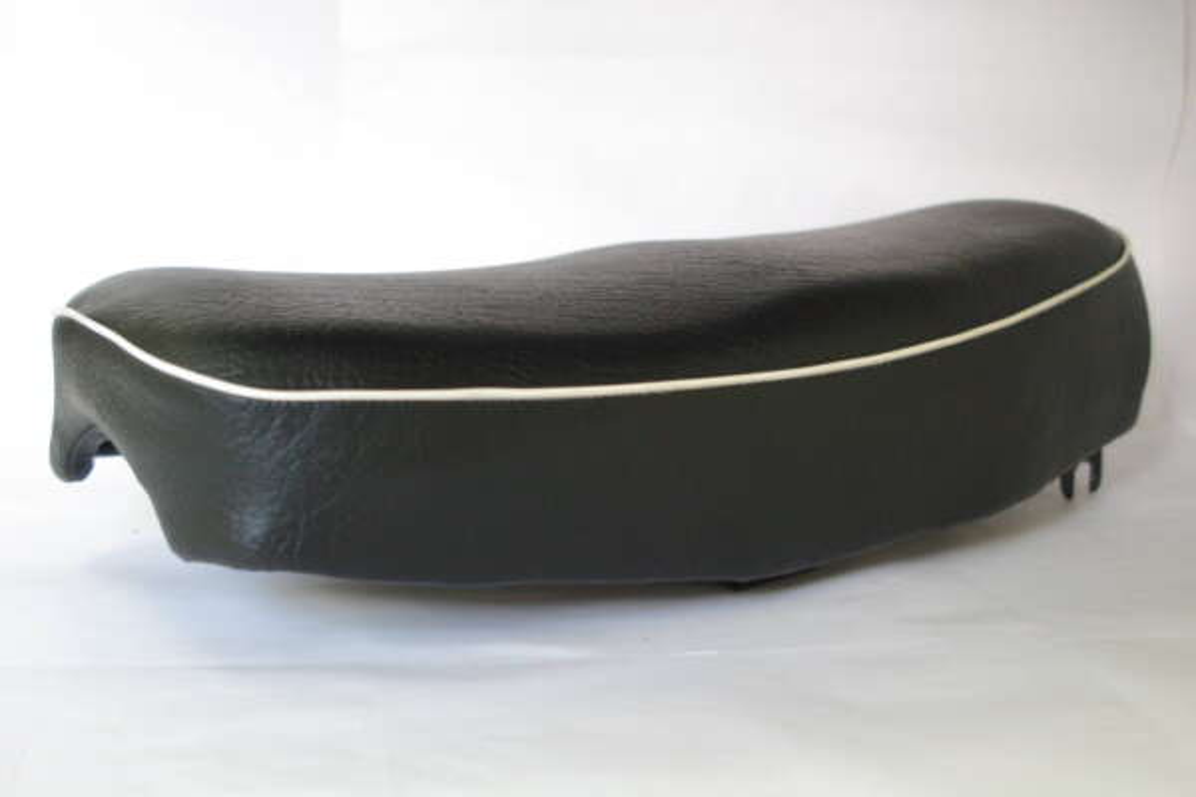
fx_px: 1727
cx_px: 598
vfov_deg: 26.0
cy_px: 398
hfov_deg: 38.2
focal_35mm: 52
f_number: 4
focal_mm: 35
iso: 800
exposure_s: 1/30
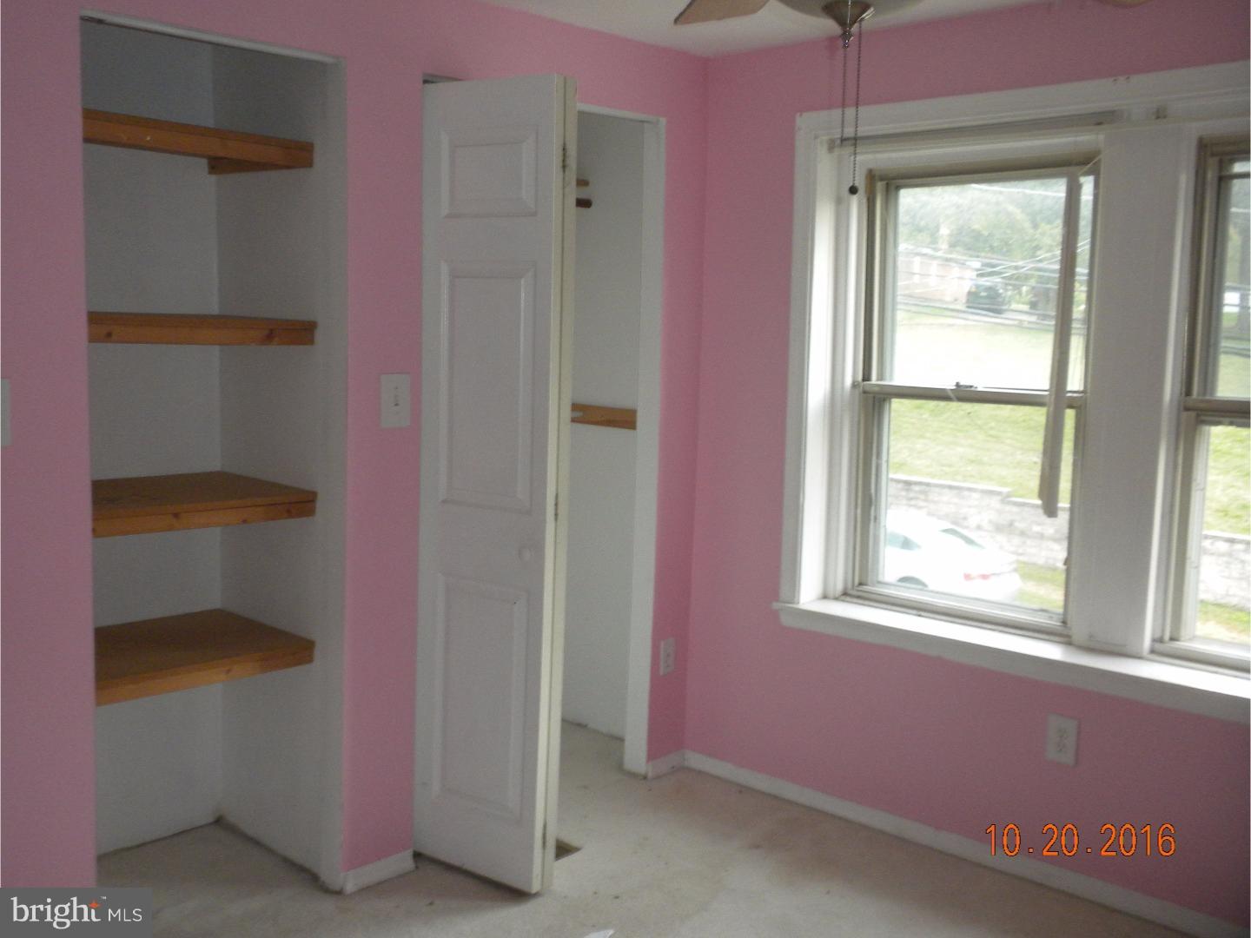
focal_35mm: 37
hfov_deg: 50.1
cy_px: 469
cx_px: 626
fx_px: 1337
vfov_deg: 38.7
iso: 229
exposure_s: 1/57.8
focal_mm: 6.6
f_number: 3.5
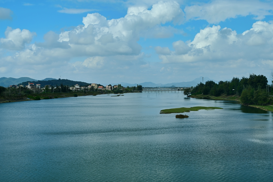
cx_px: 136
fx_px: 303
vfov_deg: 33.4
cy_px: 91
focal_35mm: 40
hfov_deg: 48.4
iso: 100
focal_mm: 40
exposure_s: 1/320
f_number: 8
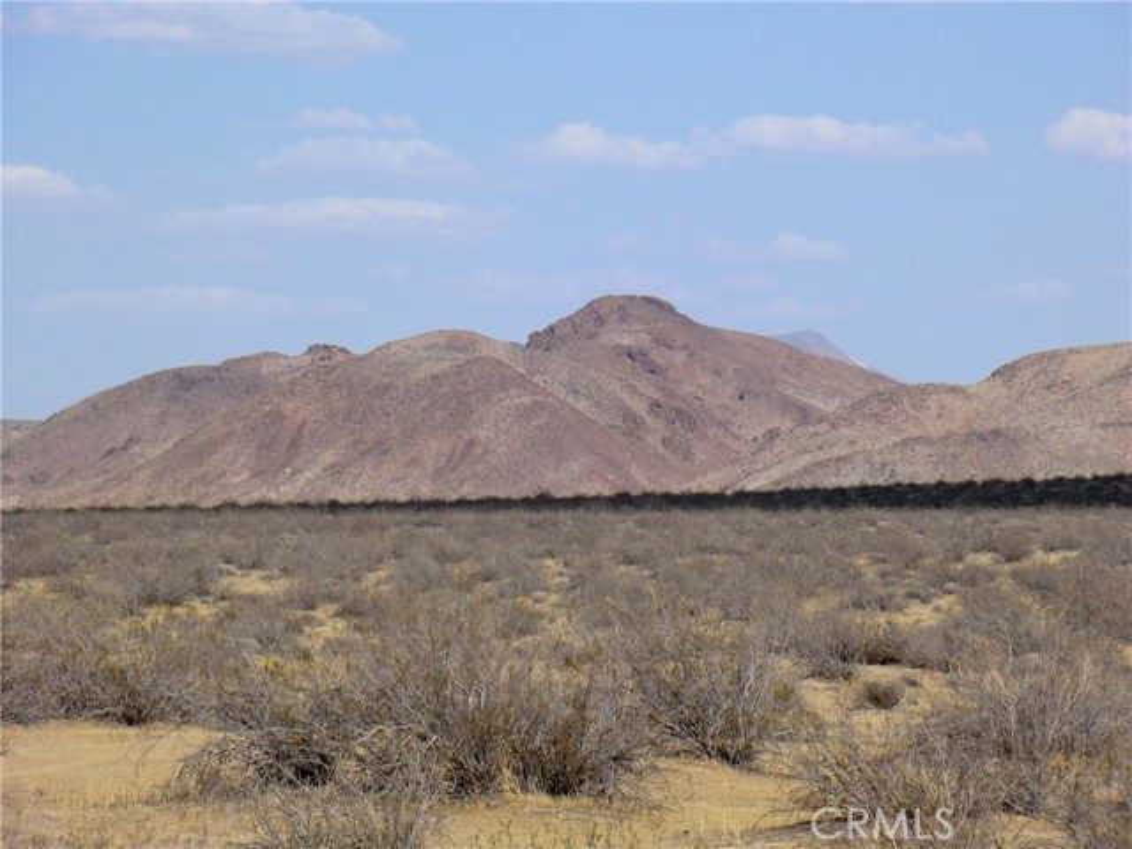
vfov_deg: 6.2
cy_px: 424
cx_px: 566
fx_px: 7848
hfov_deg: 8.2
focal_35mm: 240
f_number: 5.7
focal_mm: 43
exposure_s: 1/500
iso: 64
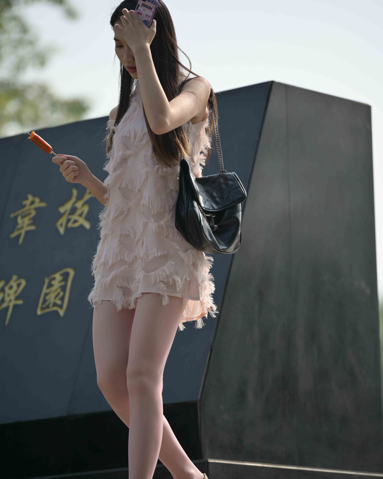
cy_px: 264
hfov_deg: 8.1
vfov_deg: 10.1
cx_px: 191
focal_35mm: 192
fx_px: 2720
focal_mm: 170
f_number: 2.8
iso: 100
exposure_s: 1/2000
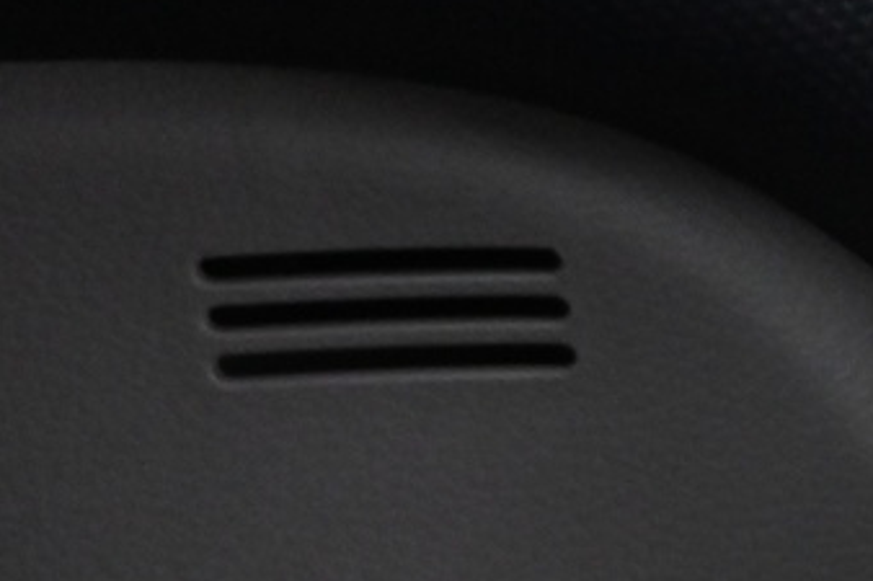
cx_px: 1842
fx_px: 2787
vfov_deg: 11.9
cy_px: 307
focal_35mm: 115
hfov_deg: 14.3
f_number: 3.5
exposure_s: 1/15
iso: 2500
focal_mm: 16
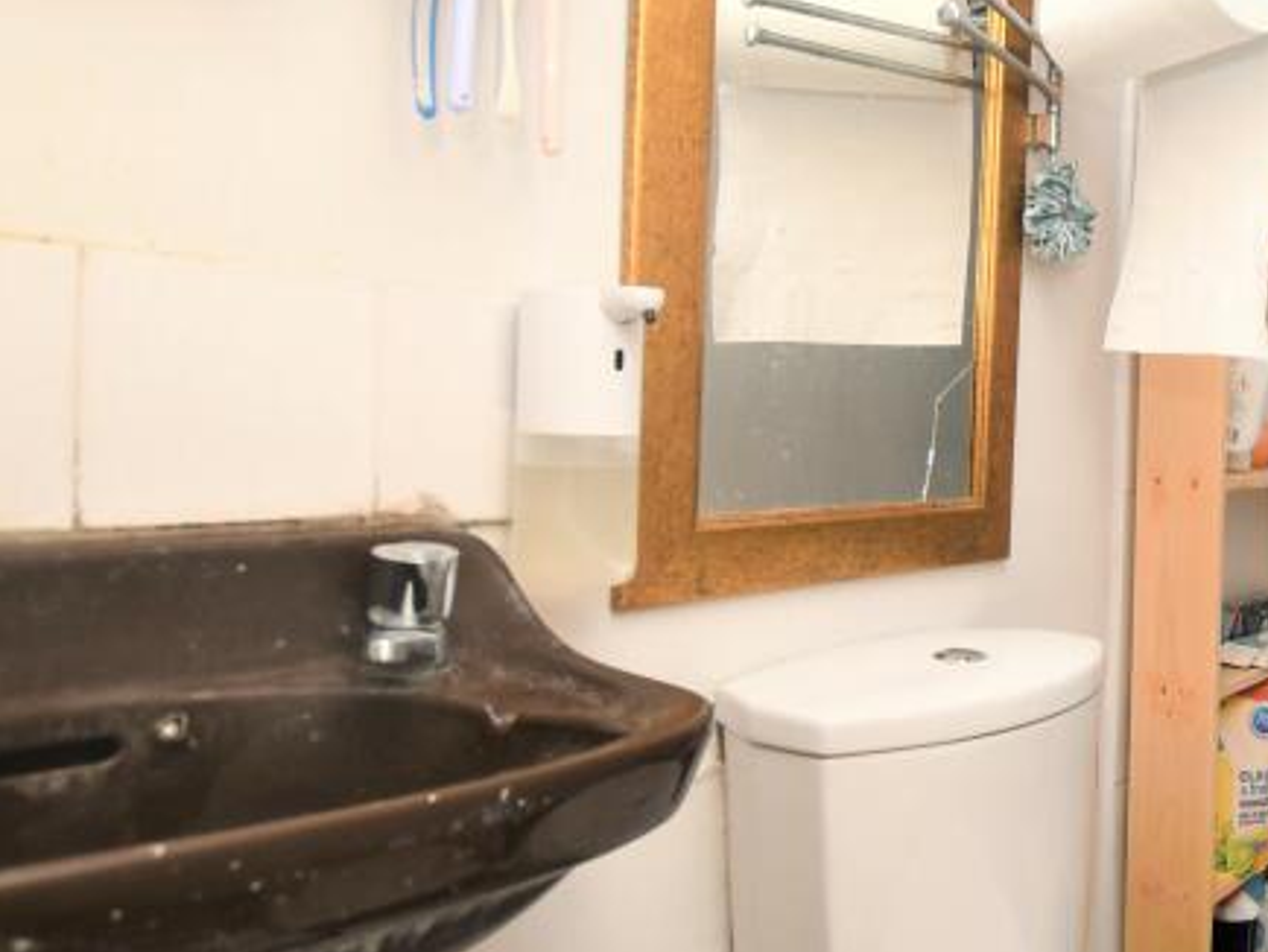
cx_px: 1300
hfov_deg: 44.7
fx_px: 1246
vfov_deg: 41.8
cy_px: 454
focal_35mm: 34
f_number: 3.5
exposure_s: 1/30
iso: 320
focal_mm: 10
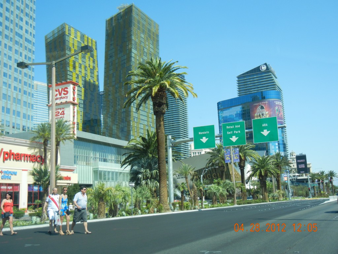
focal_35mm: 39
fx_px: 381
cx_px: 169
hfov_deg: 47.9
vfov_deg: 36.8
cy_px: 127
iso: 160
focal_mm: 7.1
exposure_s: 1/754
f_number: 3.7
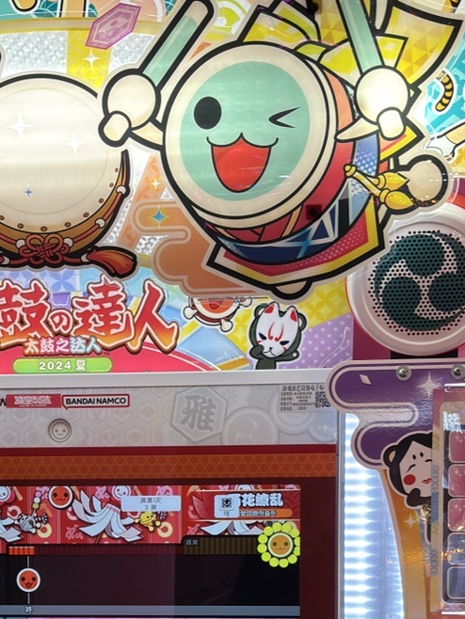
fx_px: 1414
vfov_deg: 23.8
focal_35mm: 79
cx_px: 83
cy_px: 598
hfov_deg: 18.5
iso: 50
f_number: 1.6
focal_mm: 5.96
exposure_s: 1/122
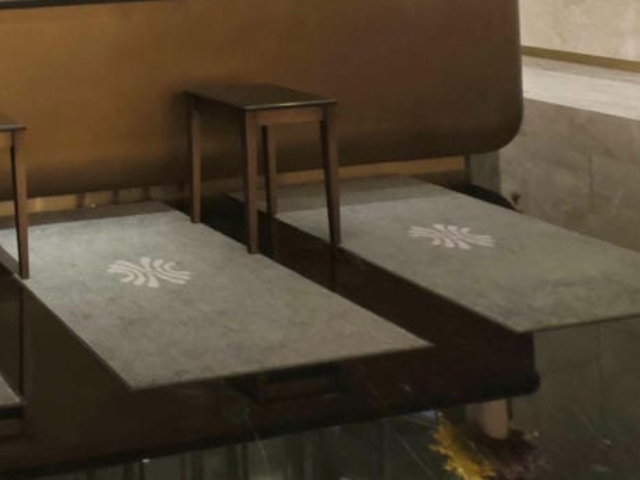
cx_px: -192
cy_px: -97
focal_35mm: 50
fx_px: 924
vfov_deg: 26.0
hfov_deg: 30.2
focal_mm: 2.03
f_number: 1.8
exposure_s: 1/30
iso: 80
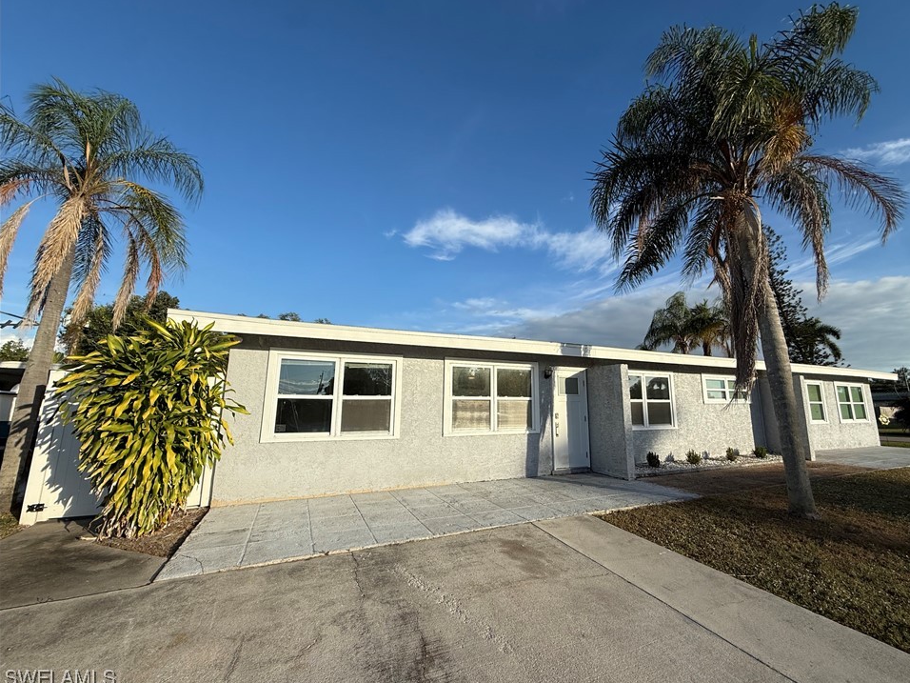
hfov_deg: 98.0
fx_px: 394
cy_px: 333
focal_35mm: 15
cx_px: 486
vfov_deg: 81.7
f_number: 2.2
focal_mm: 2.22
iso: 50
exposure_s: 1/3125
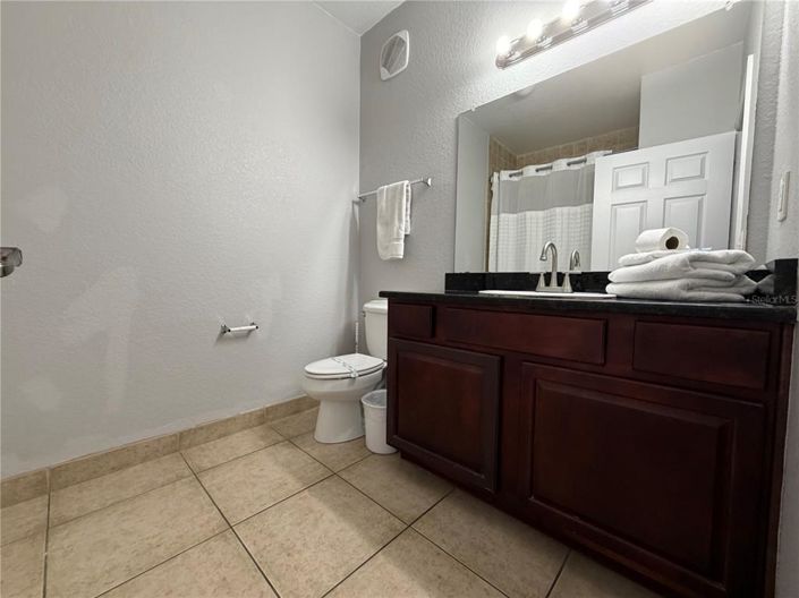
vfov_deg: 85.6
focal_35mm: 14
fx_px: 323
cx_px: 400
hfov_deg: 102.1
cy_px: 299
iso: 250
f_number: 2.2
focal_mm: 2.22
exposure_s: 1/120
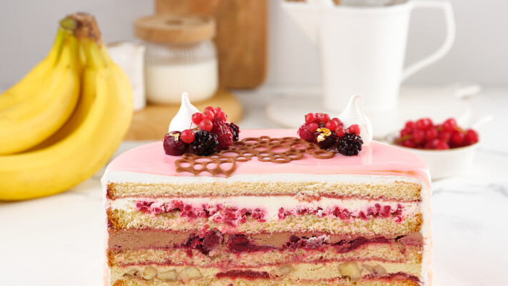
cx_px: 263
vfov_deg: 10.4
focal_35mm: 116
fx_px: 1563
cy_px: 192
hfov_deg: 18.5
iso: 125
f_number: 8
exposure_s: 1/125
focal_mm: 120
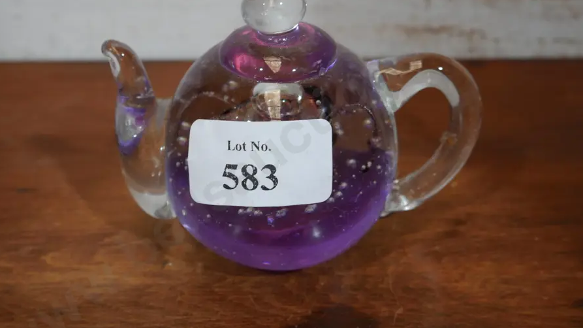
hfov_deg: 41.3
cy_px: 154
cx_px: 273
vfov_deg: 23.9
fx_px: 773
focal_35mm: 50
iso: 500
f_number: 4.5
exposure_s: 1/60
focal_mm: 20
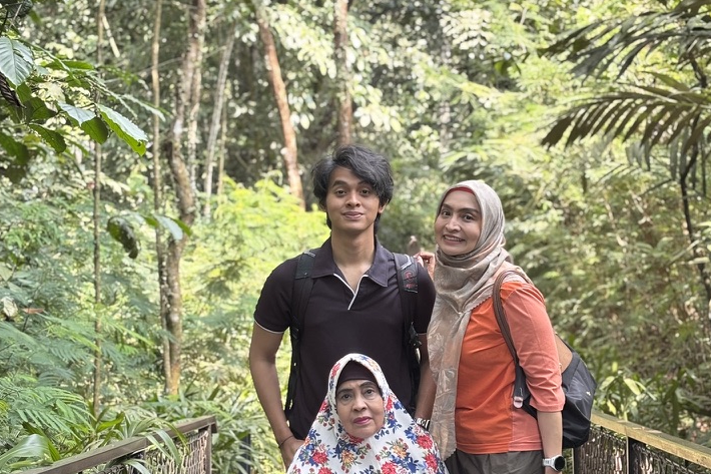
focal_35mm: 78
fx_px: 1540
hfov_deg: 26.0
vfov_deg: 17.5
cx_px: 380
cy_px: 267
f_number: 1.6
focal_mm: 5.96
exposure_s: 1/74
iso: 50
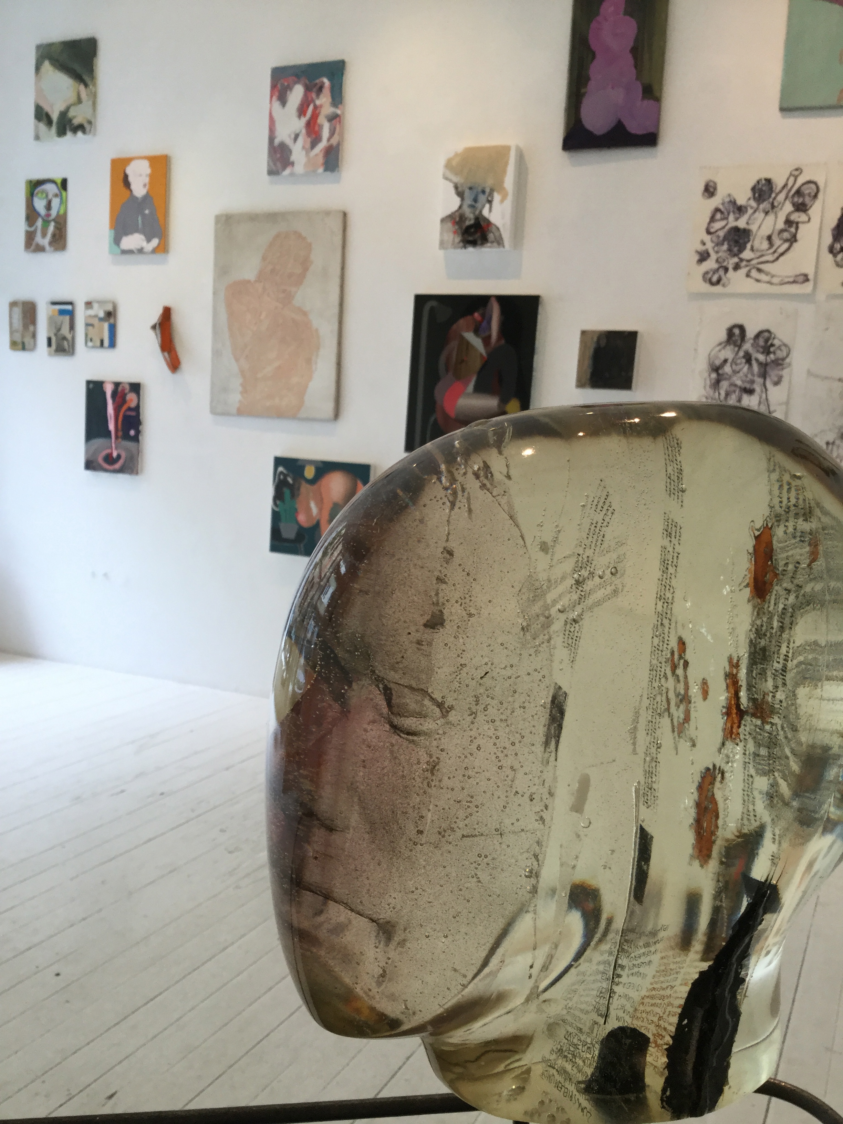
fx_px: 1007
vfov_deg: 58.4
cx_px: 422
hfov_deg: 45.4
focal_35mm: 31
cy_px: 562
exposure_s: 1/33
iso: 25
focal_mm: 3.3
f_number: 2.4
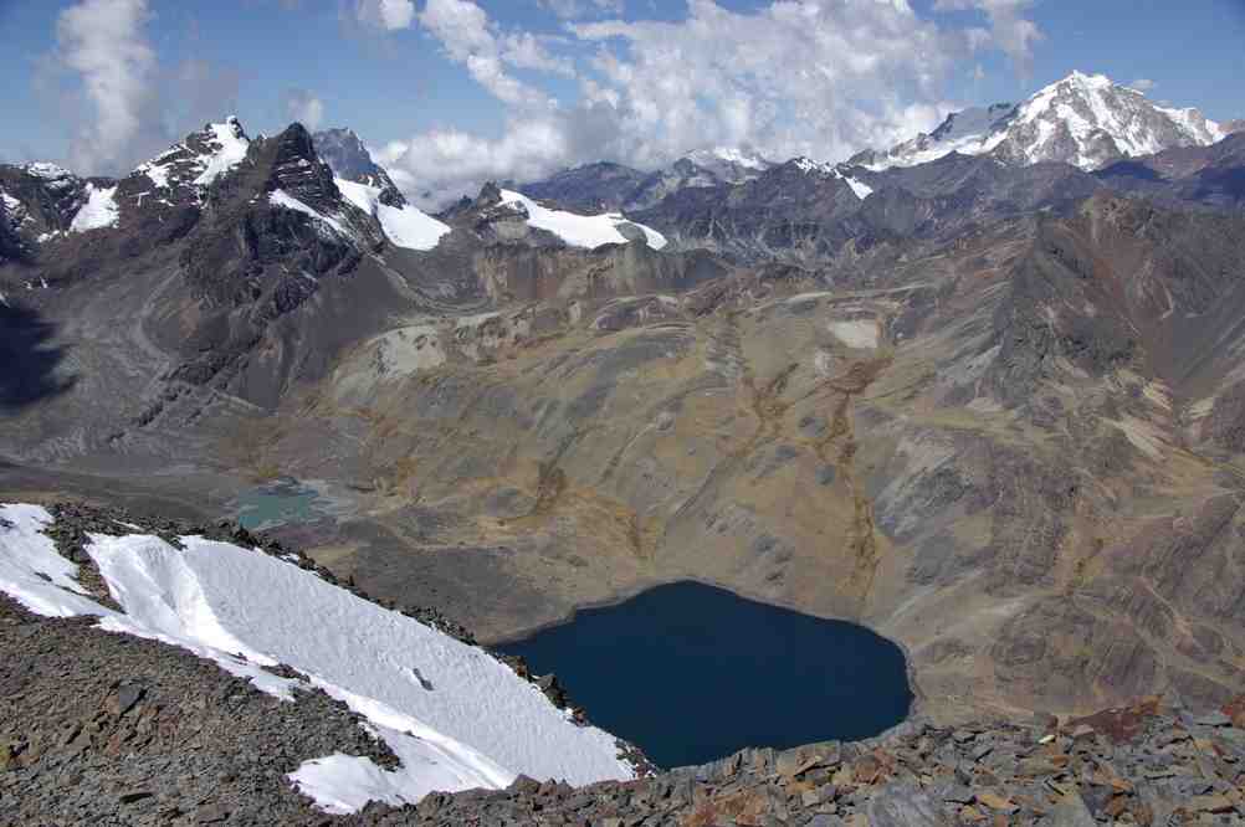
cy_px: 414
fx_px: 1296
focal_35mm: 38
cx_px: 622
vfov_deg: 35.4
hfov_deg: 51.3
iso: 100
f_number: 8
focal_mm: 25
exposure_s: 1/350
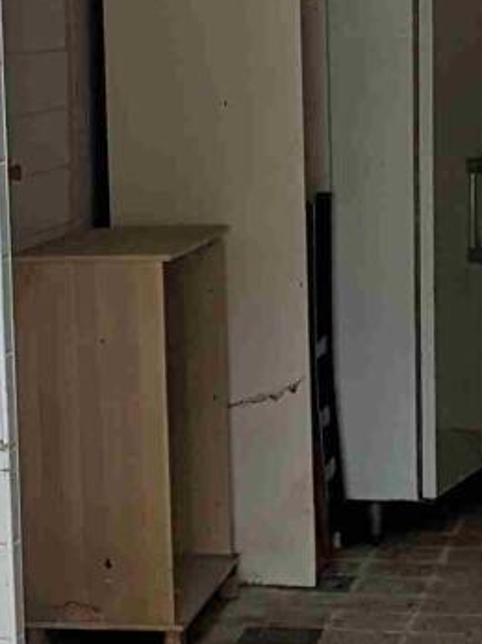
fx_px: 2471
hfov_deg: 11.1
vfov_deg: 14.8
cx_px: 65
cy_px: 310
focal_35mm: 133
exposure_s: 1/74.5
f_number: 1.85
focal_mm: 6.81
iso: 167
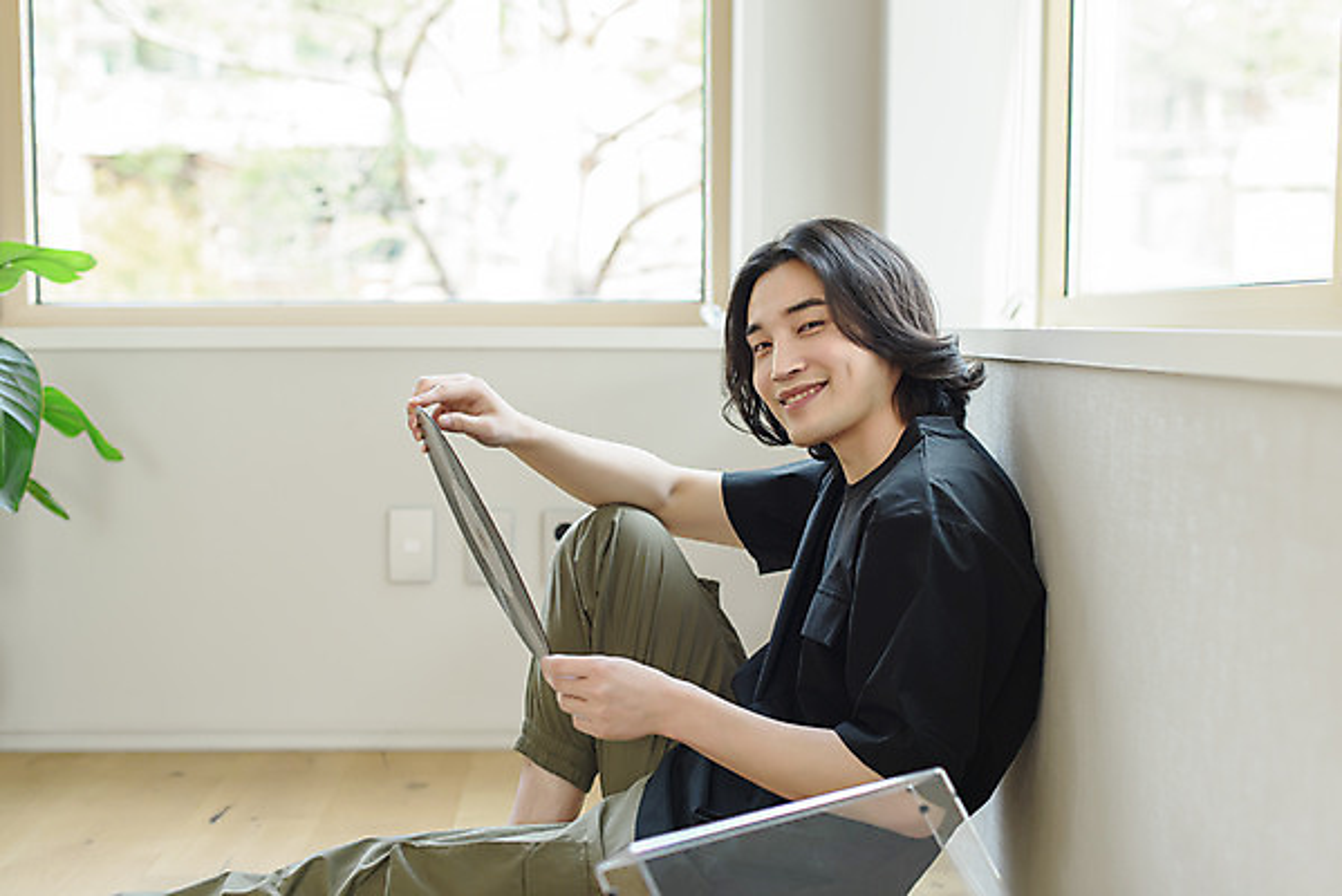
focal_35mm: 50
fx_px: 1865
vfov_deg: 27.0
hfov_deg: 39.6
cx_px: 671
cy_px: 448
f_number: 2.8
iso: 320
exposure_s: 1/160
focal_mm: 50
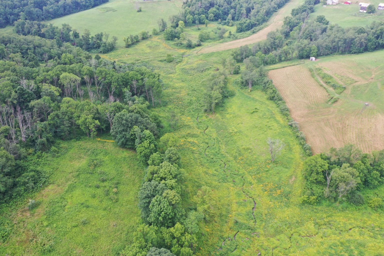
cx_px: 192
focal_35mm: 28
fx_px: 299
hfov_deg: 65.5
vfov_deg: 46.4
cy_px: 128
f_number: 4.5
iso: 100
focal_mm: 10.26
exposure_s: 1/120
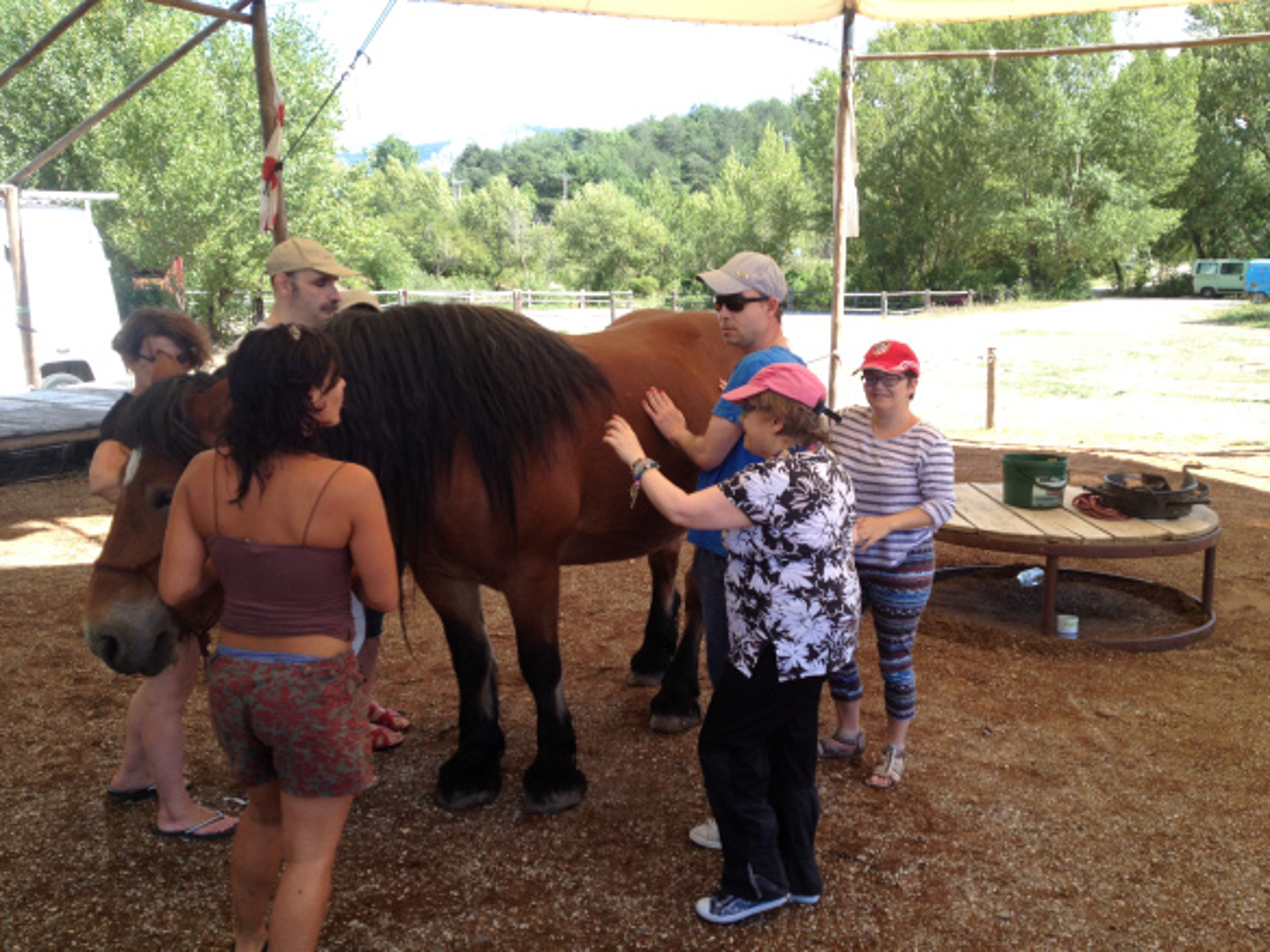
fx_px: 1284
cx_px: 635
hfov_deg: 52.6
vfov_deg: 40.7
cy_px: 476
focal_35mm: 35
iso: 50
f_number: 2.4
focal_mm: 4.28
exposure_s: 1/424
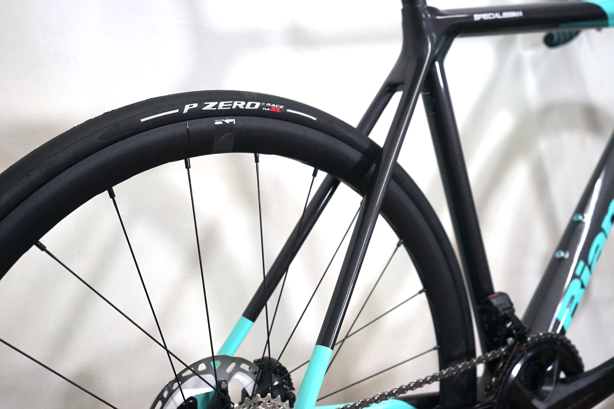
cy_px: 204
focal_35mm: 40
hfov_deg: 48.5
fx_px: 682
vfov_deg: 33.3
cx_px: 307
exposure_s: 1/160
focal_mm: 40
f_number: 5
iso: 1600
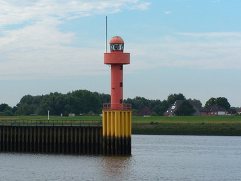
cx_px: 113
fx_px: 1031
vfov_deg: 10.0
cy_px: 90
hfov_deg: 13.3
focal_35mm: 148
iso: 80
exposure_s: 1/640
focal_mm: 23.1
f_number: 4.5
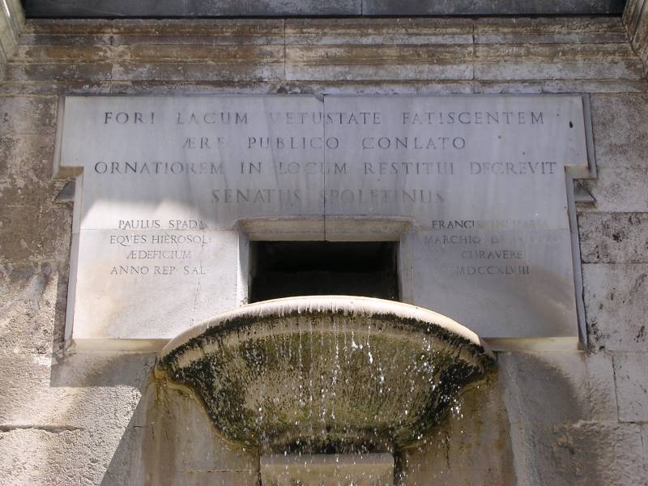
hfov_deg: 22.8
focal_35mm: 86
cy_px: 243
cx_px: 324
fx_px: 1610
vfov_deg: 17.2
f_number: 4.1
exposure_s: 1/272
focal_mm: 13
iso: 100
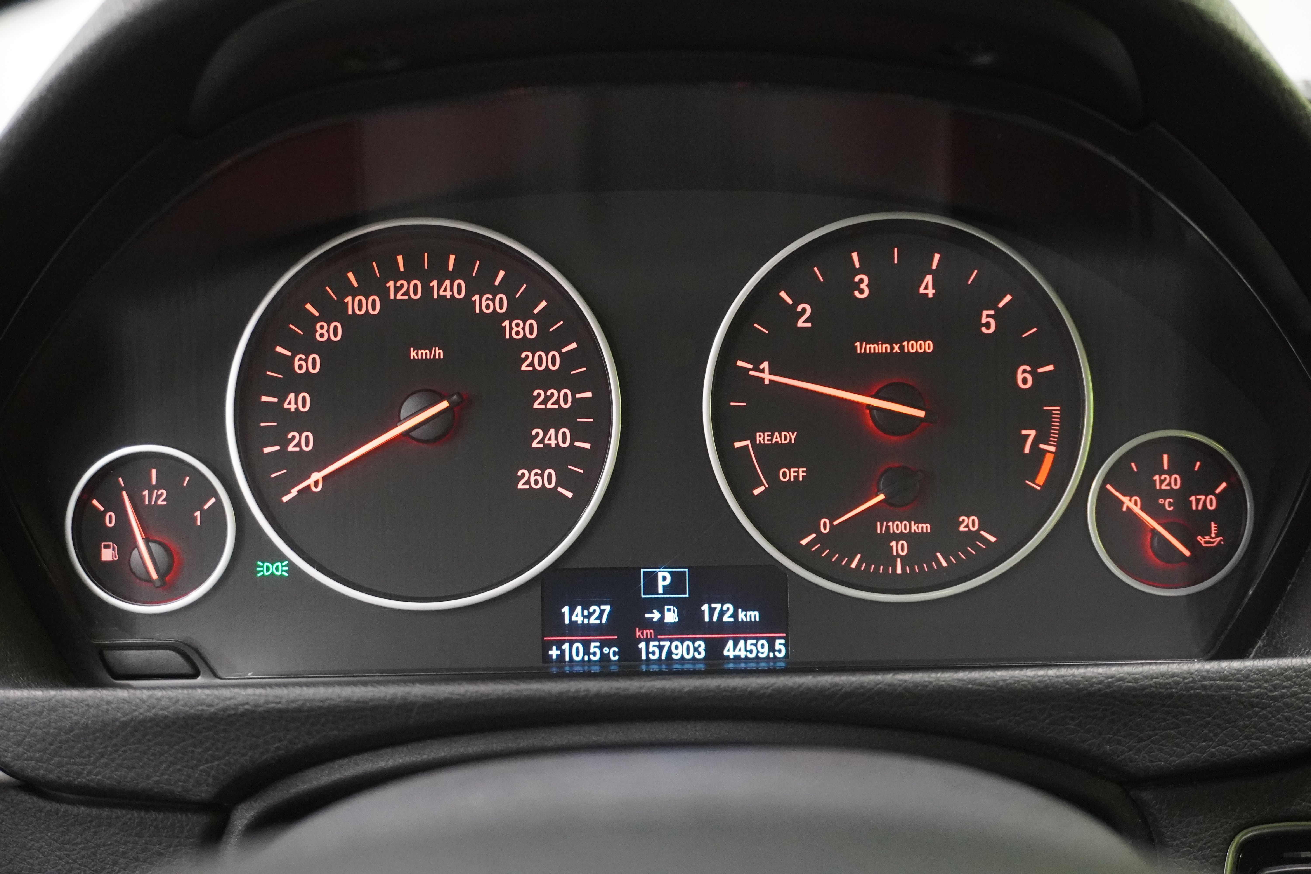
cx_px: 656
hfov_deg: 46.4
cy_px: 437
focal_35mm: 42
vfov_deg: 31.9
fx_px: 1529
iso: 5000
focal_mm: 28
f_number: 4.5
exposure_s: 1/50
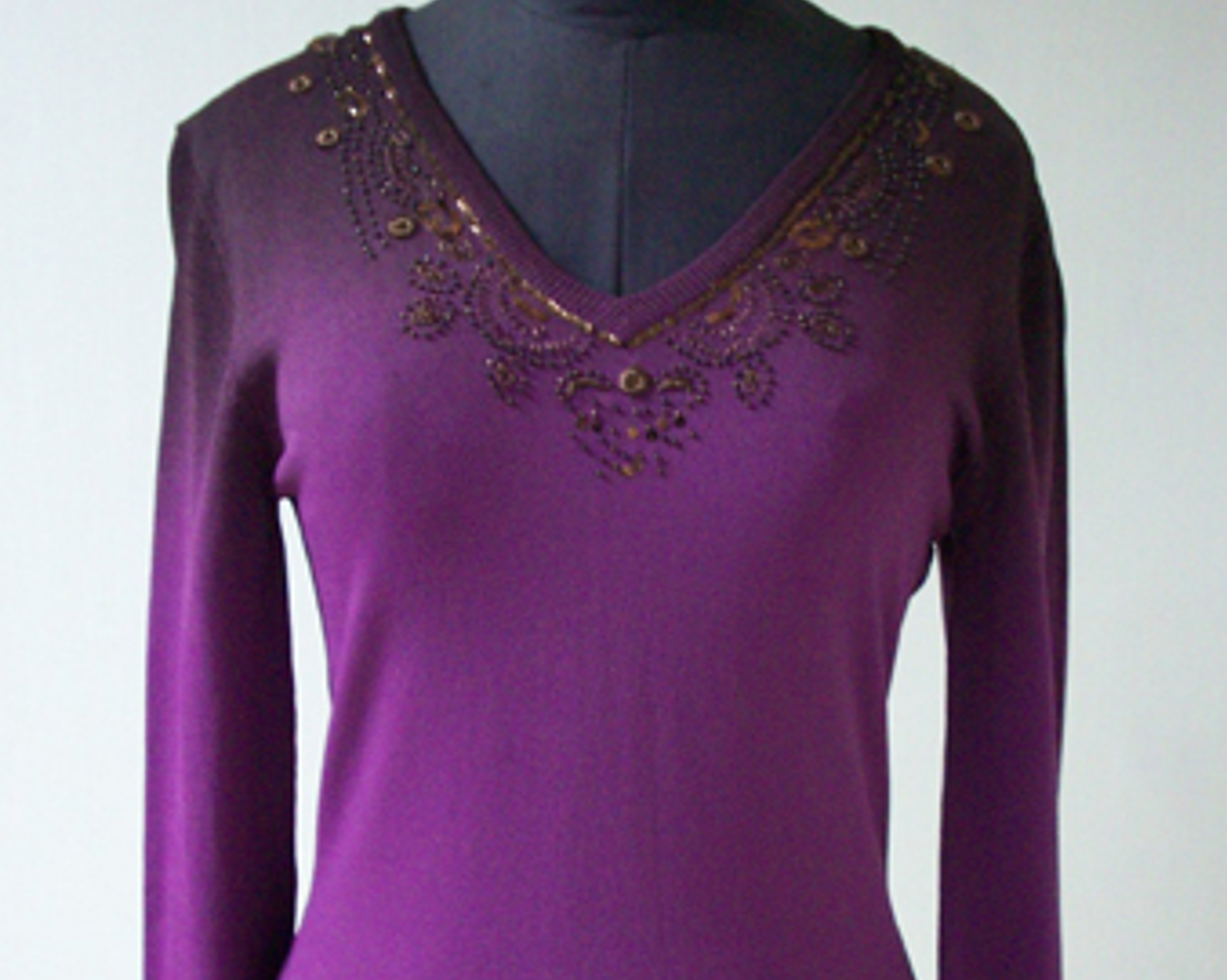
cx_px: 603
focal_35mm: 57
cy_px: 637
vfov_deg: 26.5
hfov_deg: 33.0
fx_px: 2069
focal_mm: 6.2
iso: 200
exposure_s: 1/8
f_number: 2.8
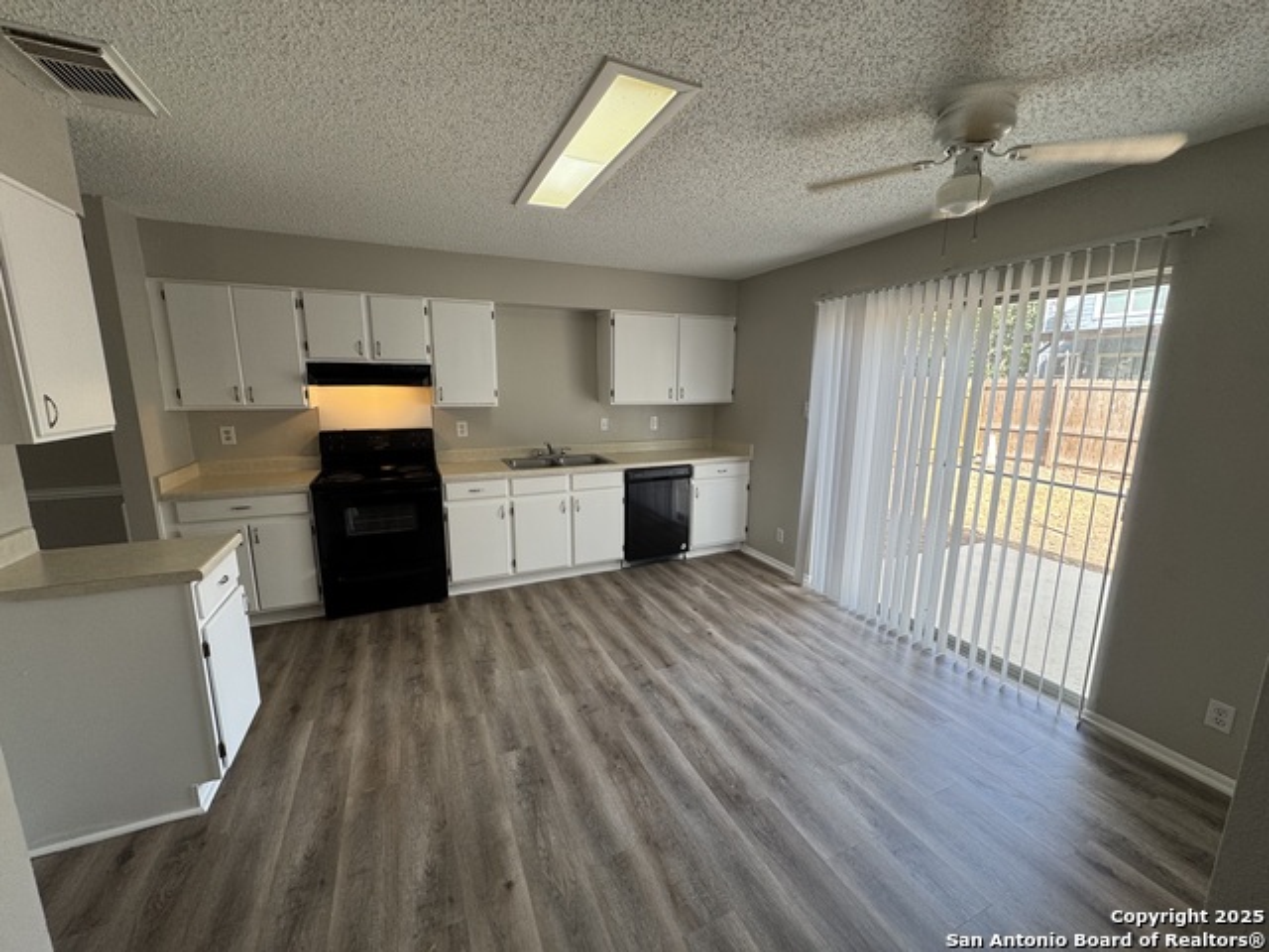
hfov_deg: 102.1
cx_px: 634
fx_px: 513
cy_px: 476
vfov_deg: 85.7
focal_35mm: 14
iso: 80
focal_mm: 2.22
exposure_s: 1/120
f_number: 2.2
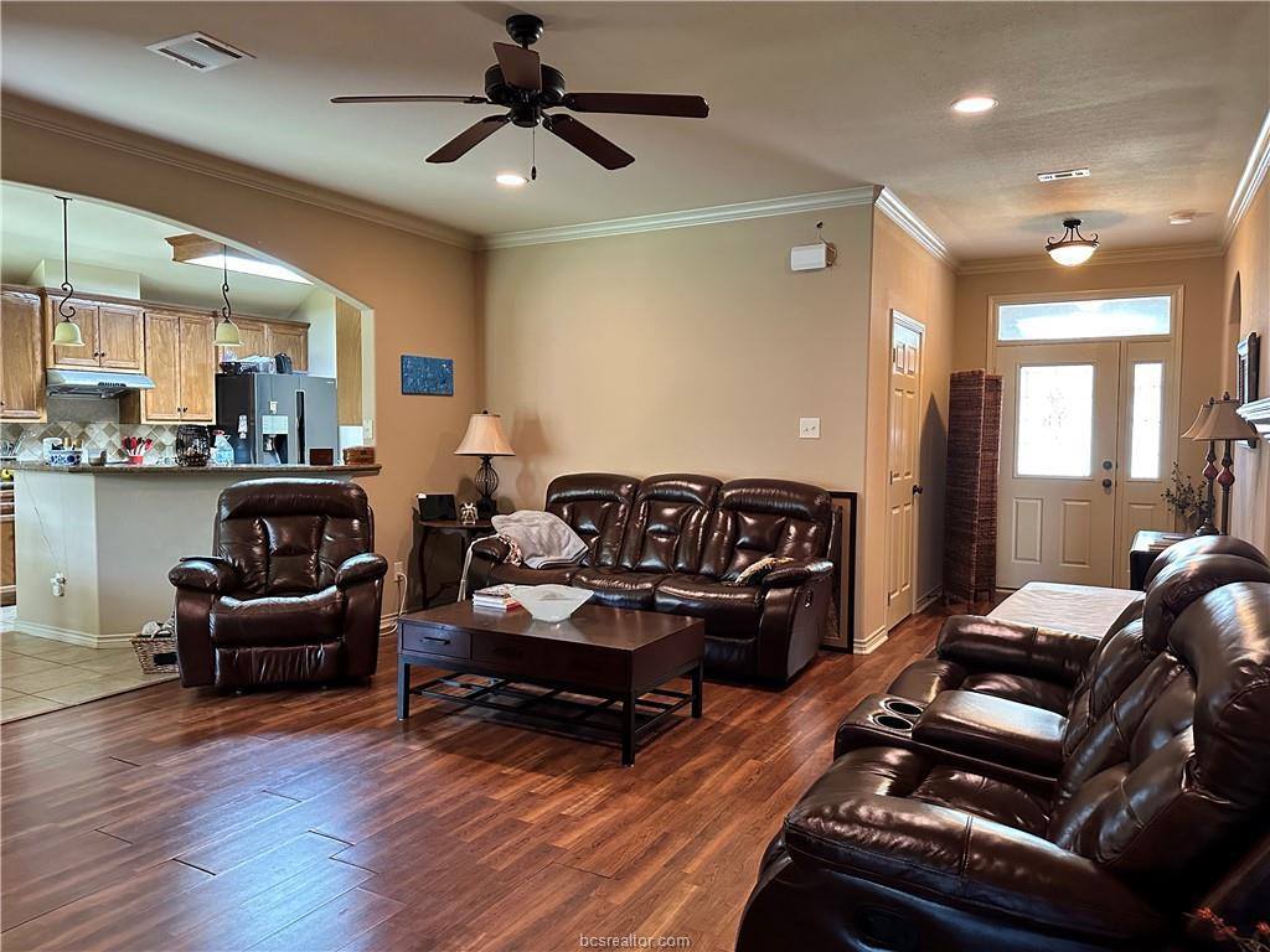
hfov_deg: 71.6
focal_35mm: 24
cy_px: 476
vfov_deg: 56.8
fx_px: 881
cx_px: 635
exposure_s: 1/60
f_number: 1.78
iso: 800
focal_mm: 6.86
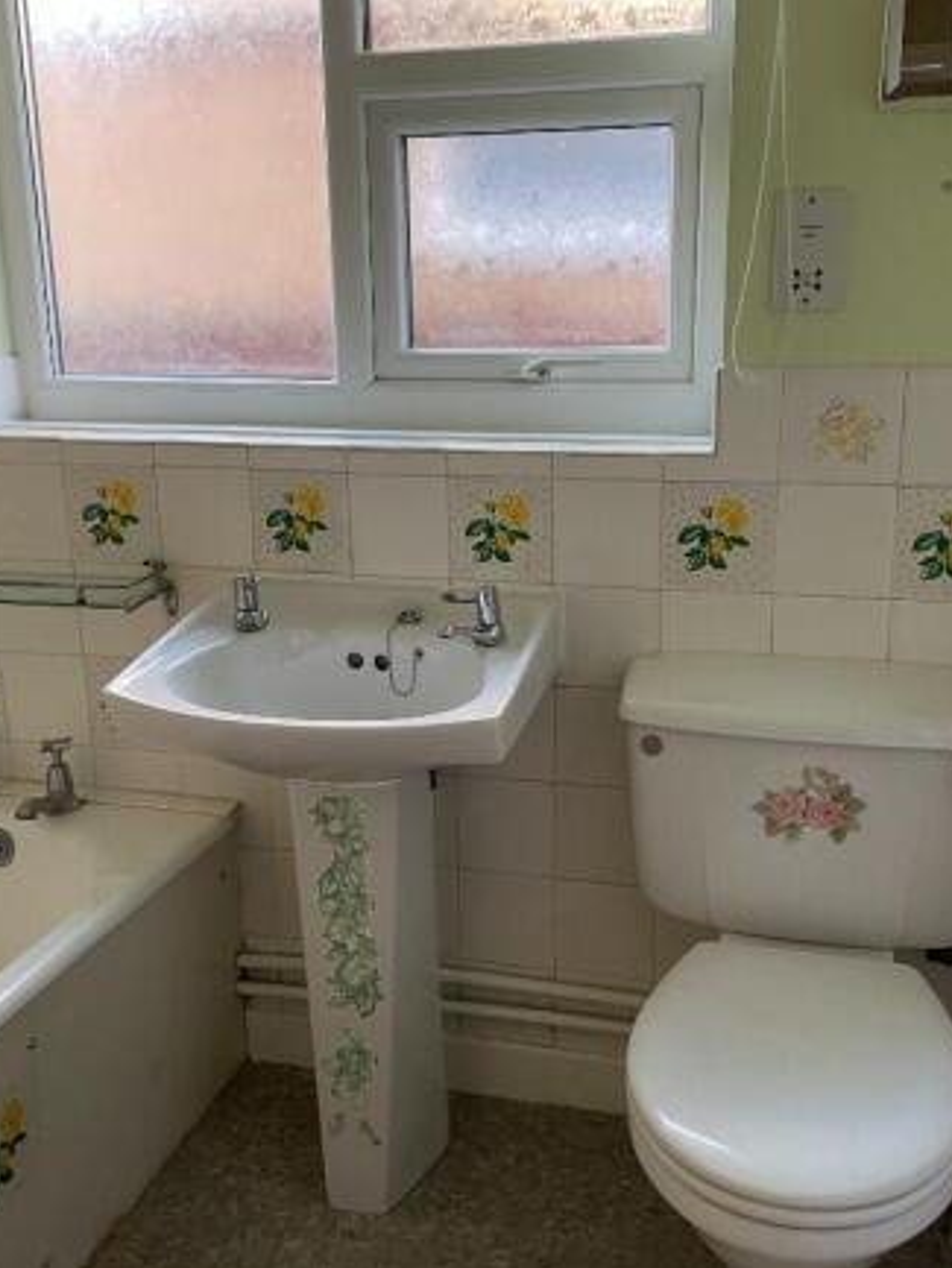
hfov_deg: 40.7
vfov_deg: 52.6
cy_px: 637
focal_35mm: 35
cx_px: 505
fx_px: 1283
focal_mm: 4.2
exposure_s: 1/50
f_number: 1.6
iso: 80
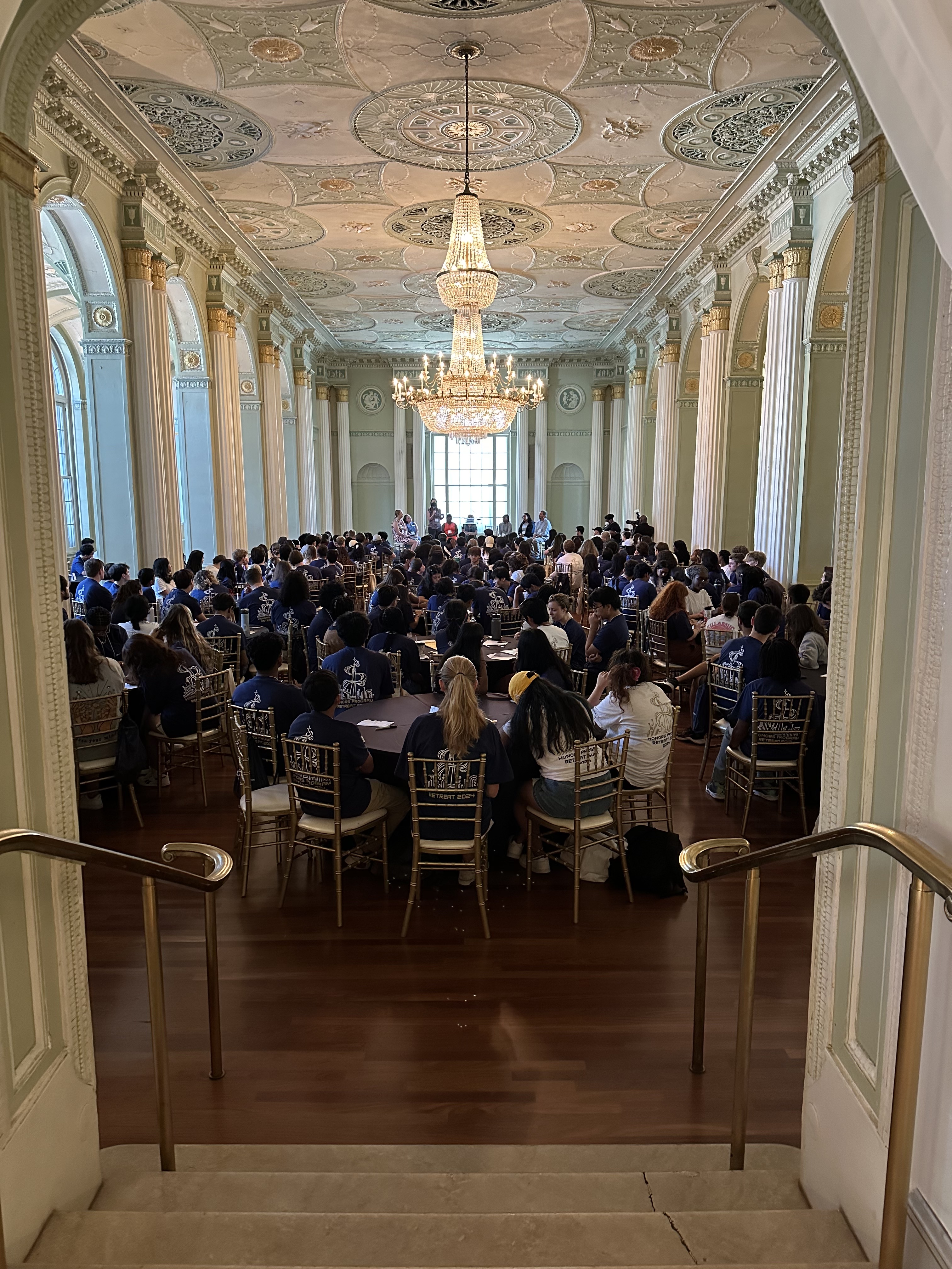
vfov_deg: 71.6
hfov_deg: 56.8
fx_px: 880
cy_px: 634
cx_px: 476
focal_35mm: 24
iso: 640
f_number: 1.78
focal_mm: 6.86
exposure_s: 1/40
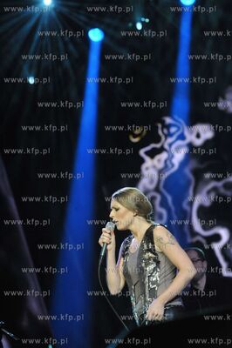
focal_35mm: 170
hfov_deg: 8.1
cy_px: 174
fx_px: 1646
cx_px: 116
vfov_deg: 12.1
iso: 3200
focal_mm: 170
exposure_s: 1/250
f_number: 5.6
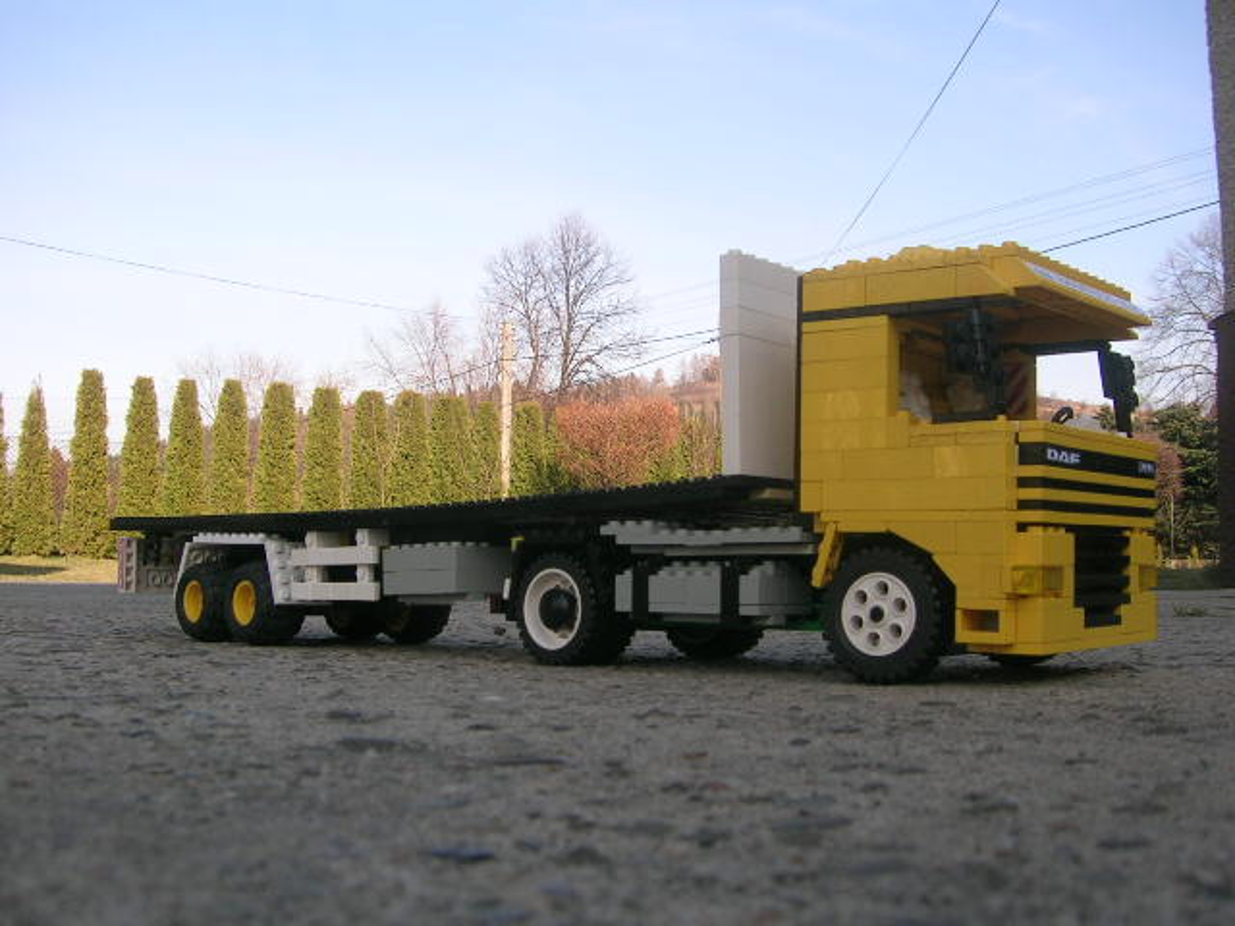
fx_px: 1249
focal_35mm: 35
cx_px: 618
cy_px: 463
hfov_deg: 52.6
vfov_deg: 40.7
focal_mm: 5.4
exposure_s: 1/198
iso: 50
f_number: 4.8
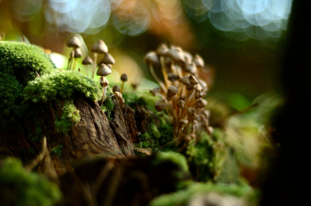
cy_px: 103
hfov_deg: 27.0
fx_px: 647
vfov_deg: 18.1
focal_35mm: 75
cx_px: 156
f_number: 1.8
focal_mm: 50
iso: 100
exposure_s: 1/160
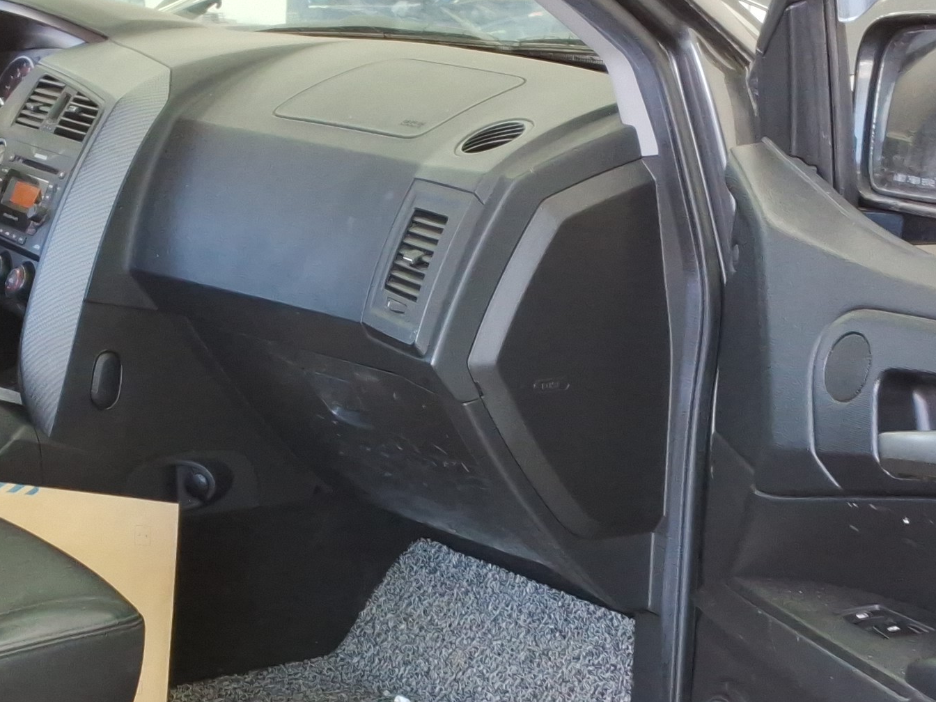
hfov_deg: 28.5
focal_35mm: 68
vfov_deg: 21.6
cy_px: 389
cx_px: 405
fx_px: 1839
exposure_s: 1/60
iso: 45
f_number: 1.9
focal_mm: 2.91
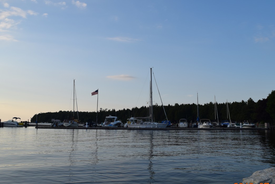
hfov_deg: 54.4
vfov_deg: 37.8
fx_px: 267
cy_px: 85
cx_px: 140
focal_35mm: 35
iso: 200
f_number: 9
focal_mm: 18
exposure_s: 1/320
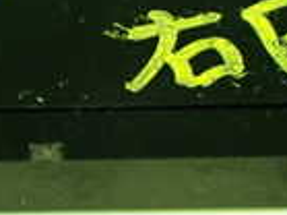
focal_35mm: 138
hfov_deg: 14.3
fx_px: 1143
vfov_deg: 10.7
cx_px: 109
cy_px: 141
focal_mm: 5.79
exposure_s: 1/30
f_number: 2.4
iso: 1000
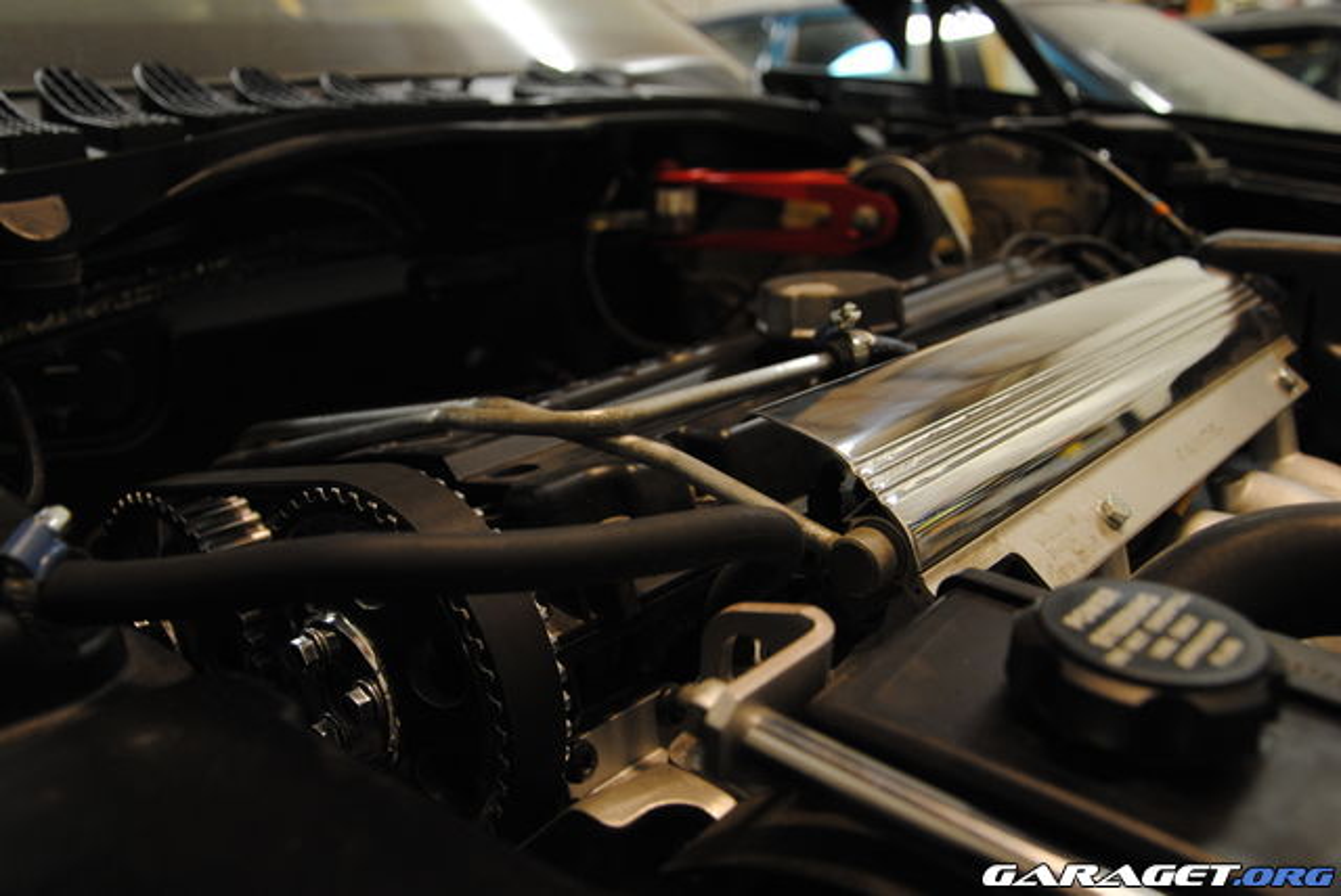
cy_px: 448
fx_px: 1230
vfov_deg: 40.0
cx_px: 670
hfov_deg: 57.2
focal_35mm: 33
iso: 400
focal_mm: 22
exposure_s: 1/13
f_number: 3.8
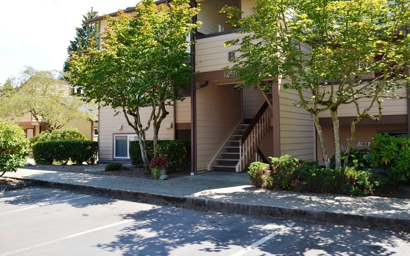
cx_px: 200
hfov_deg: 58.1
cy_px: 109
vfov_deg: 38.2
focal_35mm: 33
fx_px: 369
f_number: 5.6
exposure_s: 1/200
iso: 100
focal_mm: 18
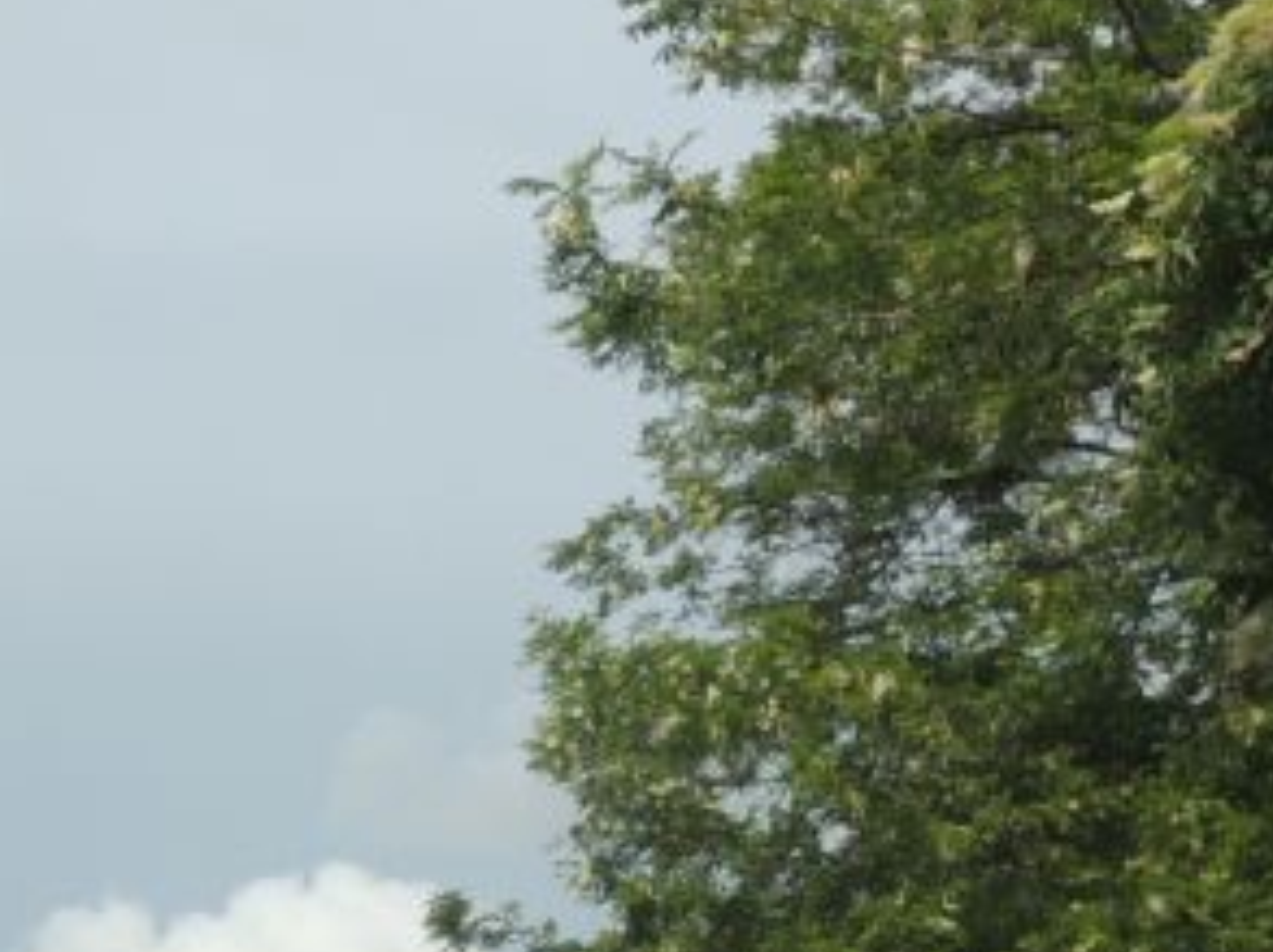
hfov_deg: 21.9
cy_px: 1087
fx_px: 3085
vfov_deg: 16.9
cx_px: -182
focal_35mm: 84
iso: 100
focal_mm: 4.3
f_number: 3.2
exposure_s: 1/1250
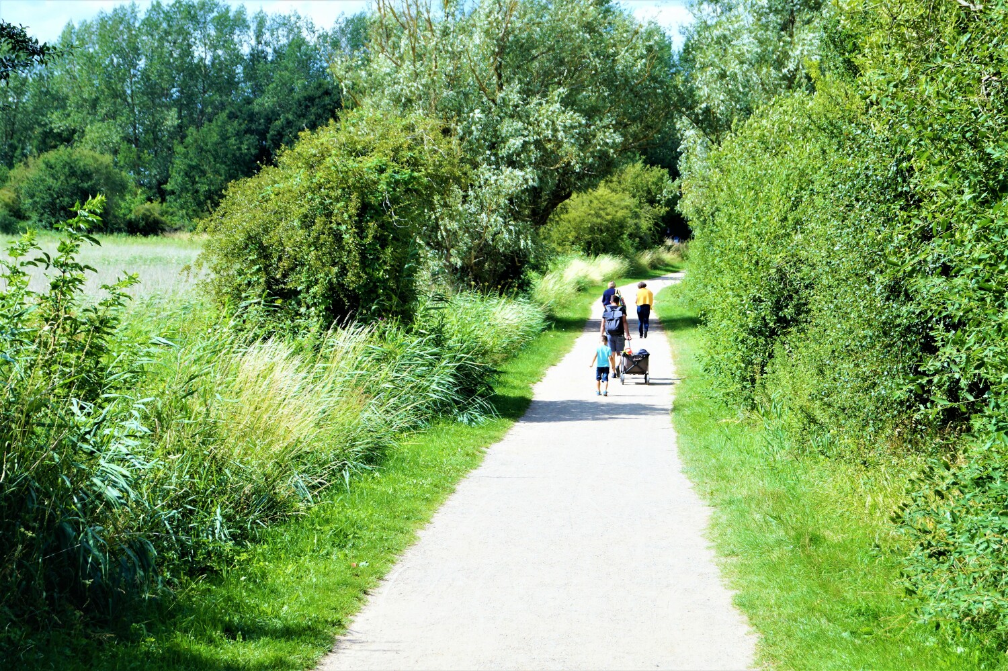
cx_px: 504
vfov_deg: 16.5
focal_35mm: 82
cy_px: 336
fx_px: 2309
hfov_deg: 24.6
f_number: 9
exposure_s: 1/160
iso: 100
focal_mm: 55
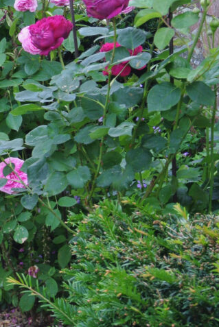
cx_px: -7
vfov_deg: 15.4
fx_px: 1193
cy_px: 10
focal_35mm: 131
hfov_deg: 10.4
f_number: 5
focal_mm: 22.7
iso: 200
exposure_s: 1/60
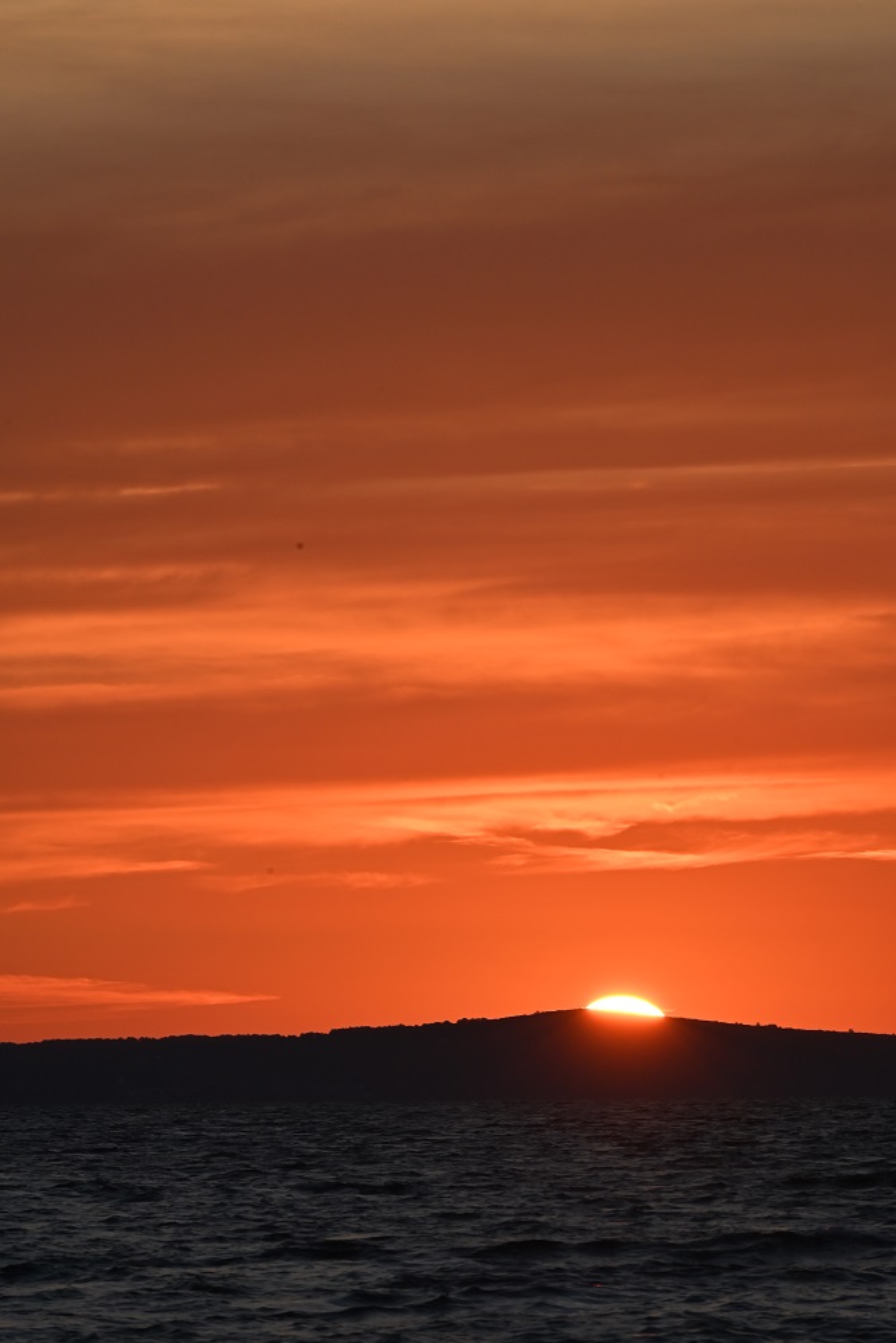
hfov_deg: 4.6
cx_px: 448
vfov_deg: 6.9
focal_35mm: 300
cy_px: 672
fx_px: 11195
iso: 500
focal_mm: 300
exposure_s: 1/320
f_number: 16
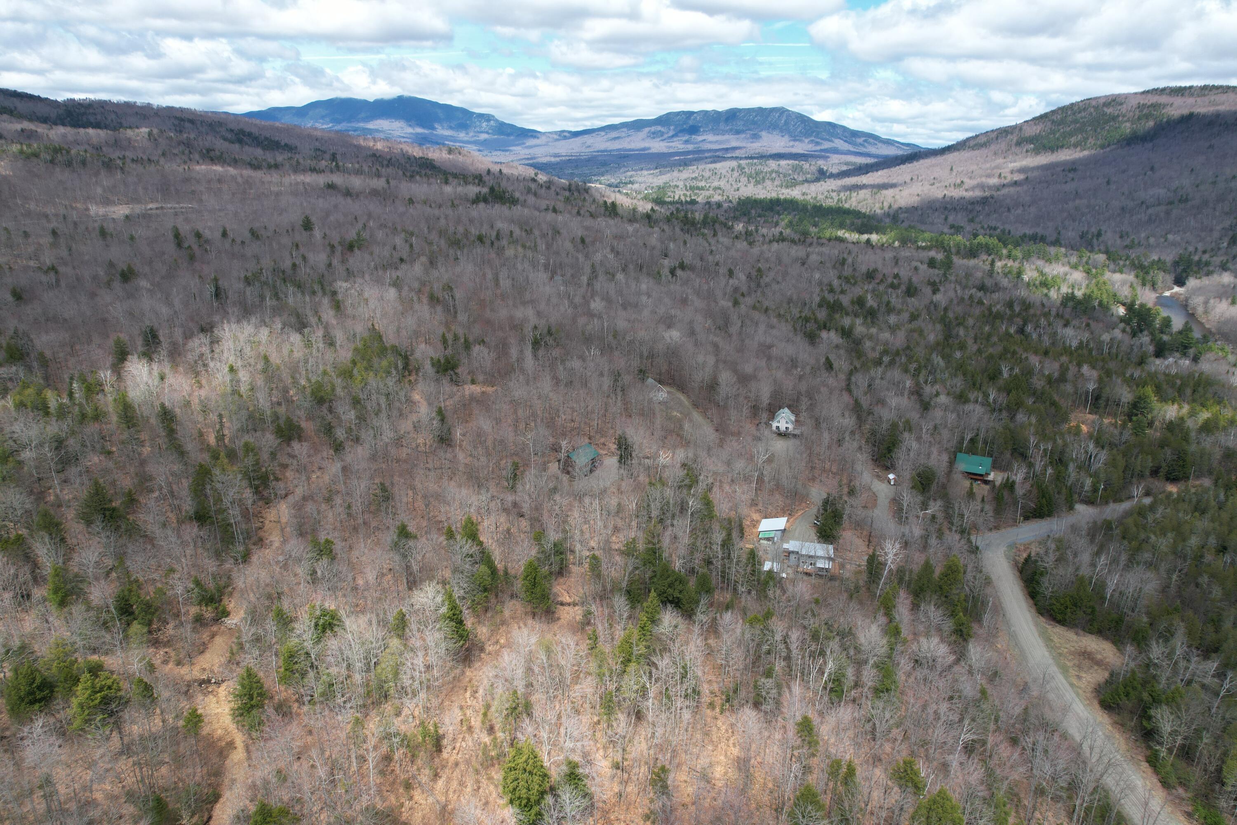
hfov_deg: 78.6
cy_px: 412
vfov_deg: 57.2
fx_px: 756
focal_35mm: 22
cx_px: 618
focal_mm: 8.38
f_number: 2.8
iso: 100
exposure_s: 1/1250
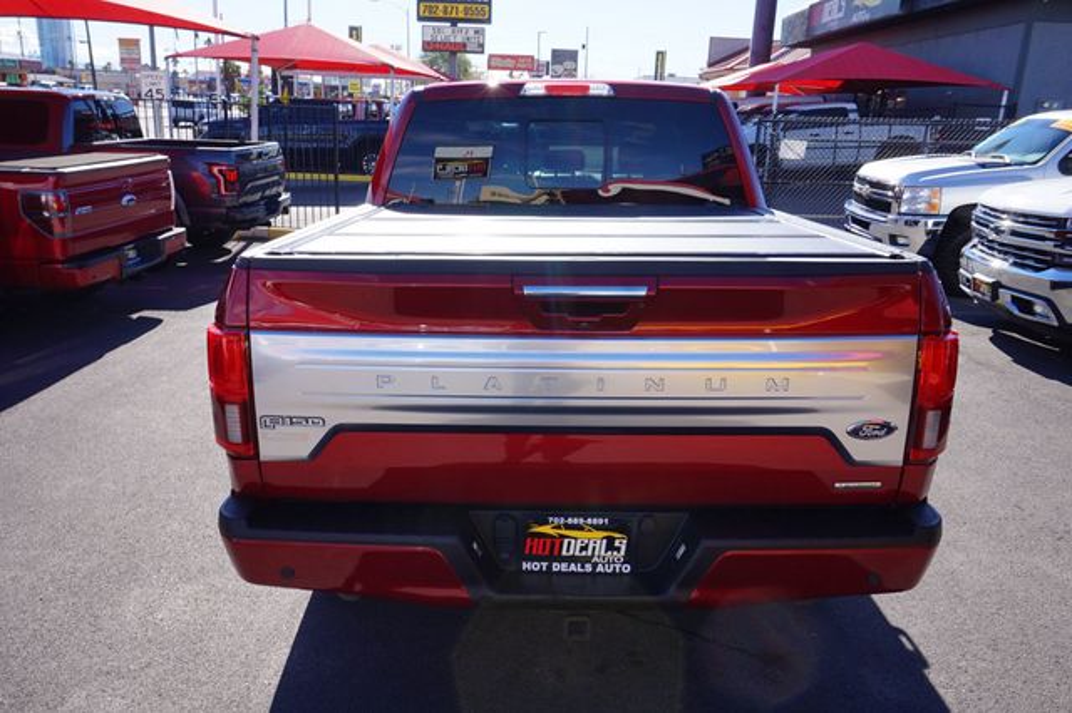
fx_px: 848
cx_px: 536
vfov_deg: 45.6
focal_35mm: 28
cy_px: 356
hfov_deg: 64.6
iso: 100
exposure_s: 1/80
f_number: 11
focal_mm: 19
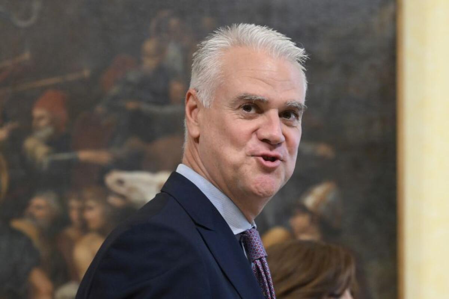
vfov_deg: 13.3
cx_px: 224
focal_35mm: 103
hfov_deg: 19.8
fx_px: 1285
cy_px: 150
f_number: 4
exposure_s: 1/500
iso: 3200
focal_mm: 103
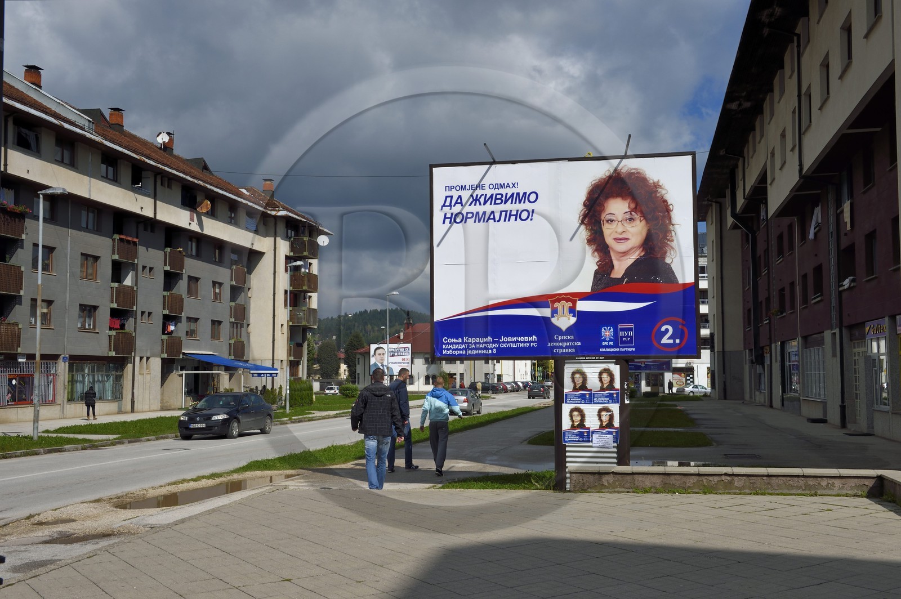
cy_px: 300
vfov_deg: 35.0
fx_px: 950
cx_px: 450
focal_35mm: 38
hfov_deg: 50.7
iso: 200
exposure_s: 1/250
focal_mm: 38
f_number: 20
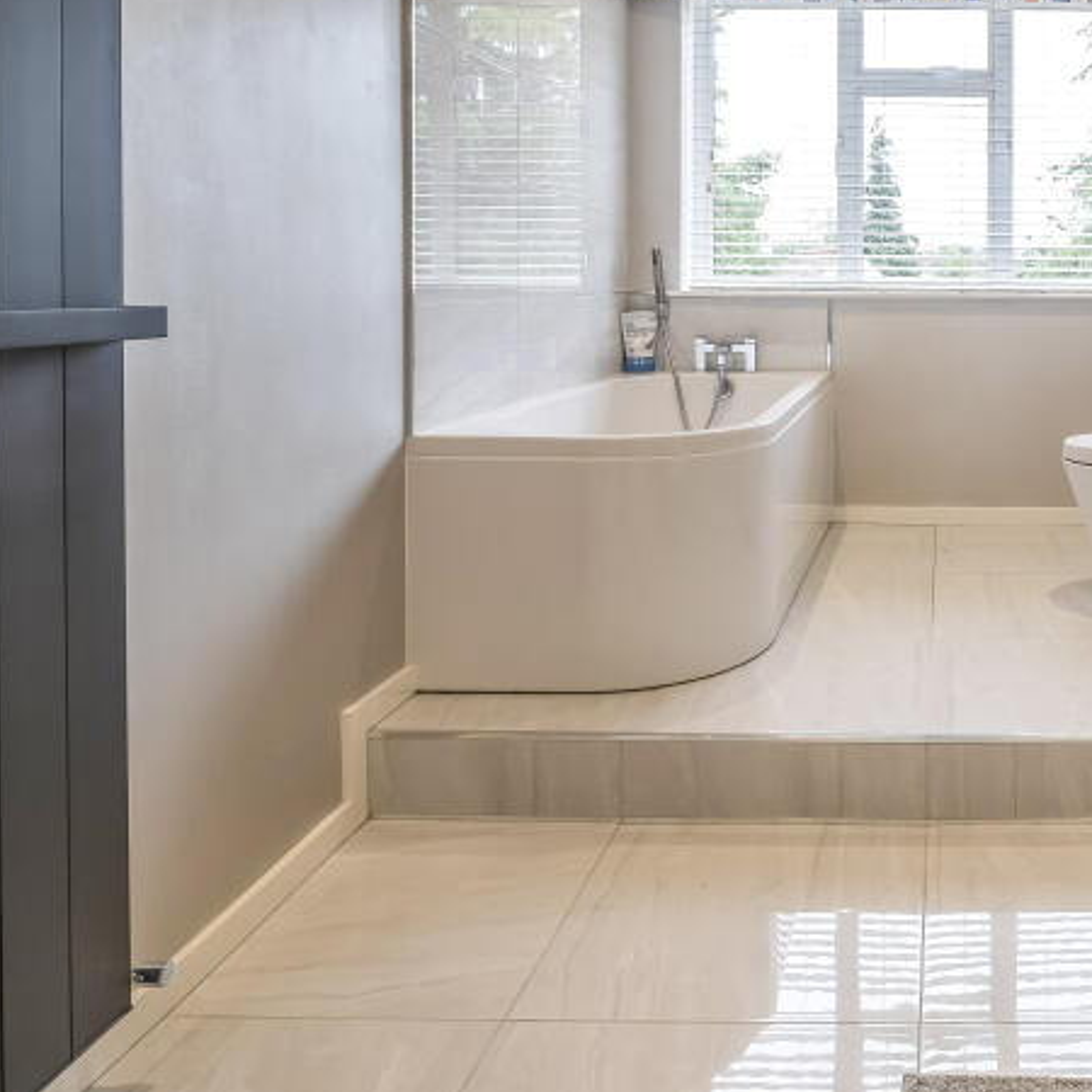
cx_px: 1099
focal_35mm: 29
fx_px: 1035
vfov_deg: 53.0
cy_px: 268
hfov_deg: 46.3
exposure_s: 1/15
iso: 250
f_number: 7.1
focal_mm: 10
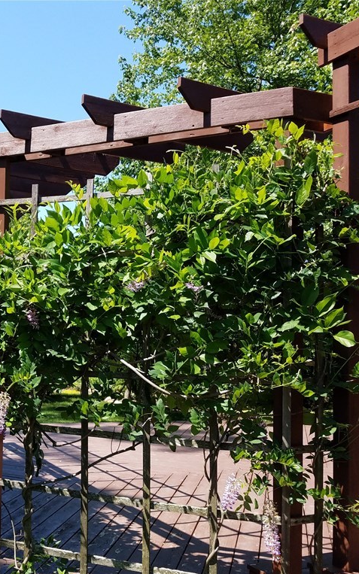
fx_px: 579
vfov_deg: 52.7
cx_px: 28
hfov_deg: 32.5
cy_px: 288
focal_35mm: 37
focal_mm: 4.2
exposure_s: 1/966
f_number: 1.7
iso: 50
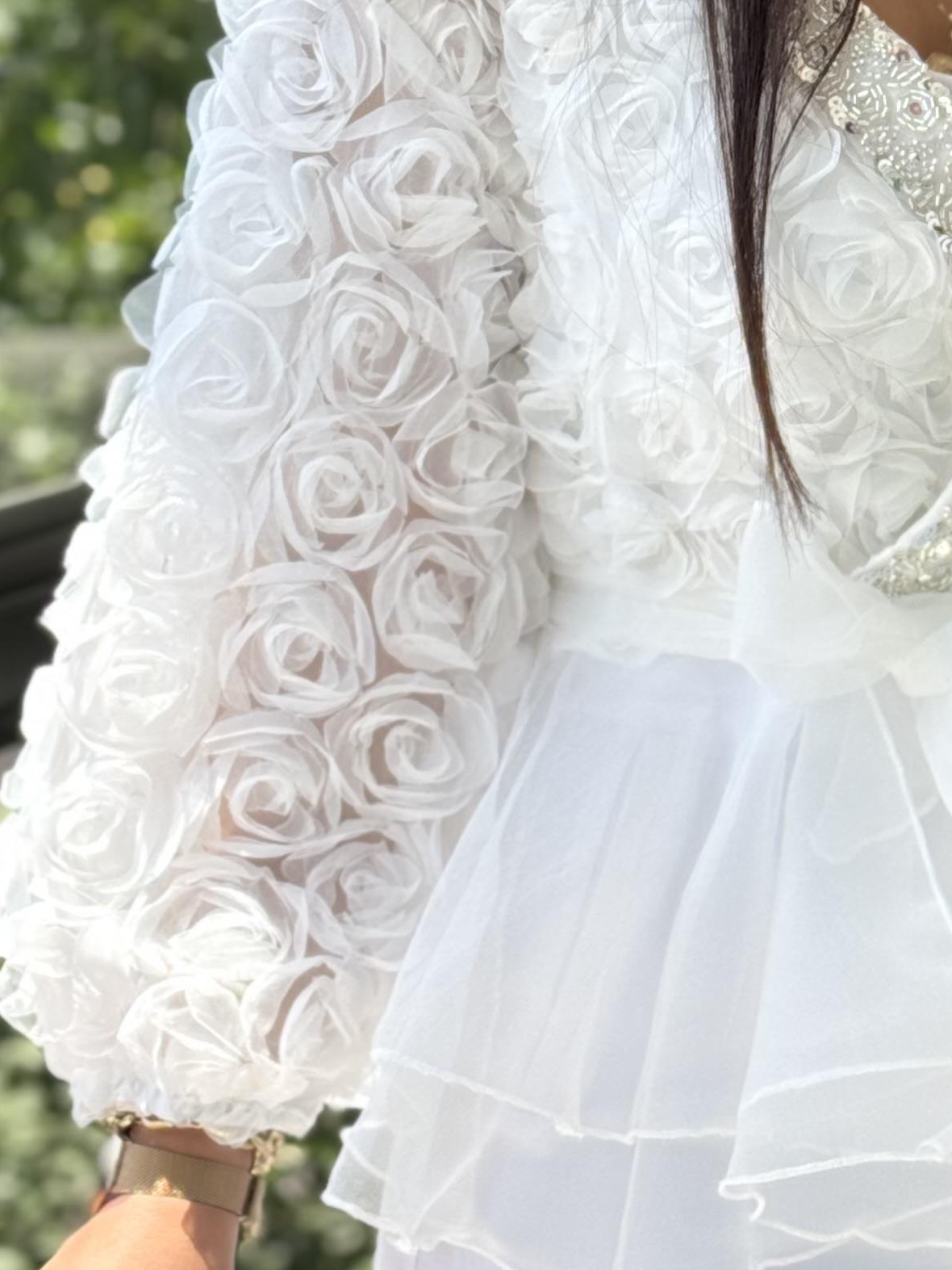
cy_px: 368
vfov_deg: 16.0
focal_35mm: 123
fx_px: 4510
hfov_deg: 11.9
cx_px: 927
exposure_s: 1/390
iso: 64
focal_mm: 6.76
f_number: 1.78
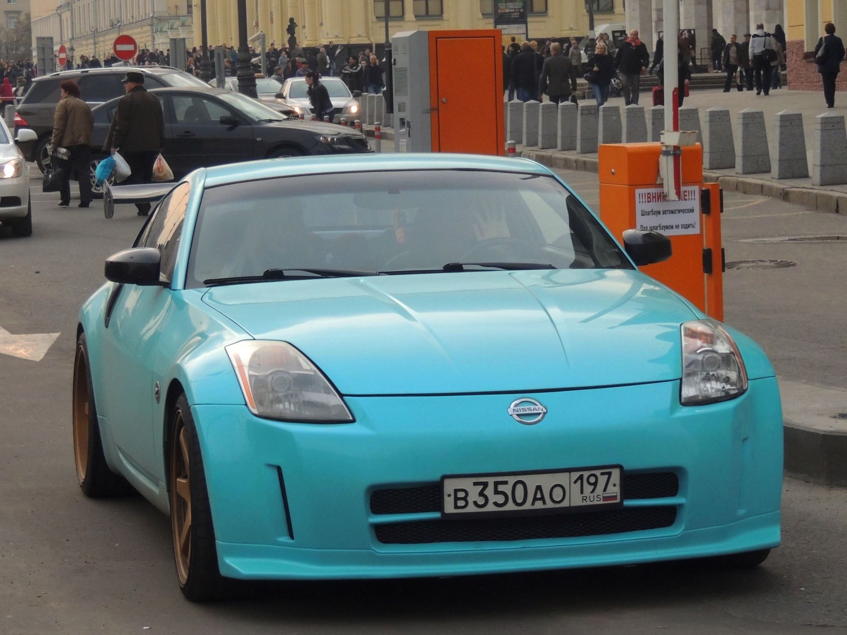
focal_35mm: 100
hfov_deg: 19.6
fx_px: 2447
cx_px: 424
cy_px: 318
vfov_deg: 14.8
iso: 360
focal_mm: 17.8
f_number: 4.1
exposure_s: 1/400
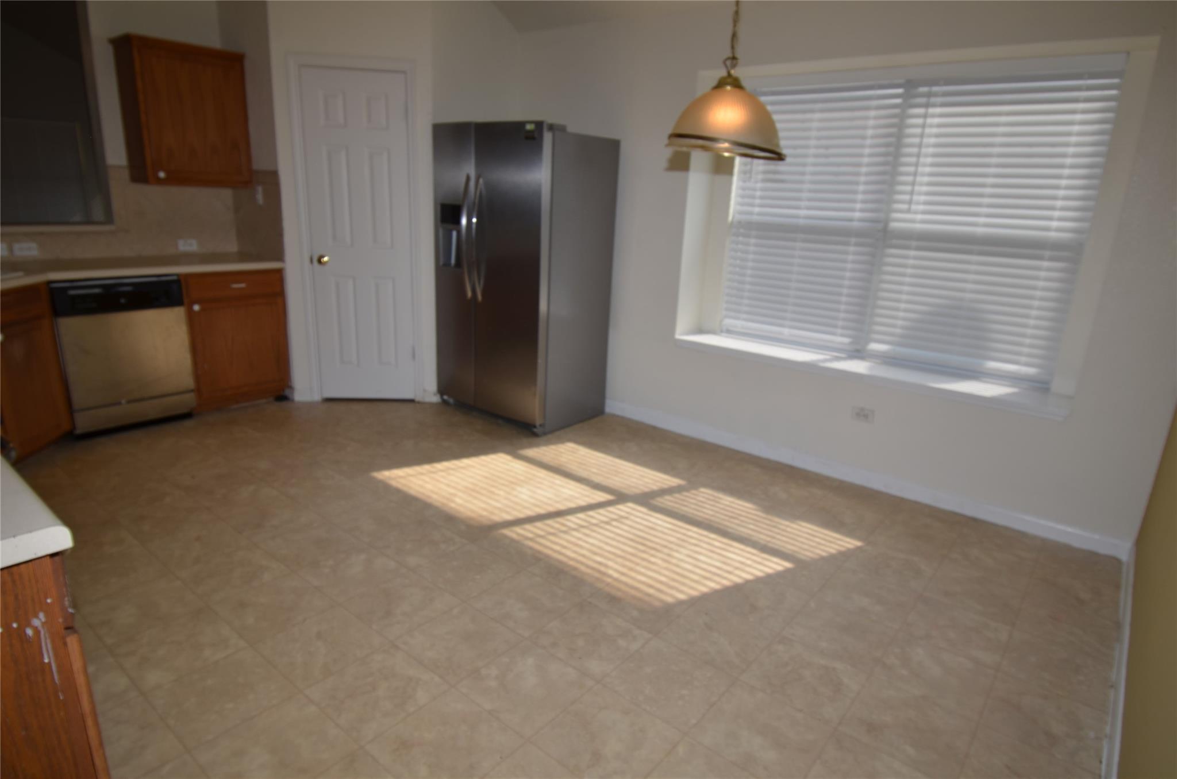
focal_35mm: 20
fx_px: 636
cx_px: 588
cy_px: 390
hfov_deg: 85.5
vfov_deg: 63.0
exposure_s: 1/200
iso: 100
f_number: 7.1
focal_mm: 13
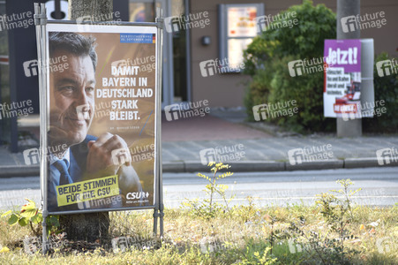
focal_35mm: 165
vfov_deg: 8.3
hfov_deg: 12.5
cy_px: 132
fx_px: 1823
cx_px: 199
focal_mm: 165
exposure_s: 1/640
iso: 320
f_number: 4.5
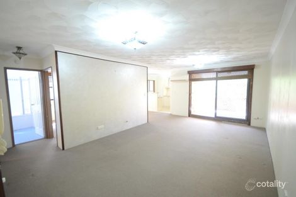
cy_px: 98
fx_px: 123
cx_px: 148
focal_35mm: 15
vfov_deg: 77.3
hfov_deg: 100.4
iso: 800
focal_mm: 10
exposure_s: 1/15
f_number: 4.5
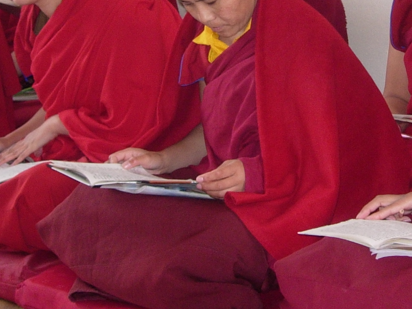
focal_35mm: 117
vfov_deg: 12.5
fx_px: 1392
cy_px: -16
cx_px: 349
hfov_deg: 16.7
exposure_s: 1/32
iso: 79
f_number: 2.8
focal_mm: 7.8
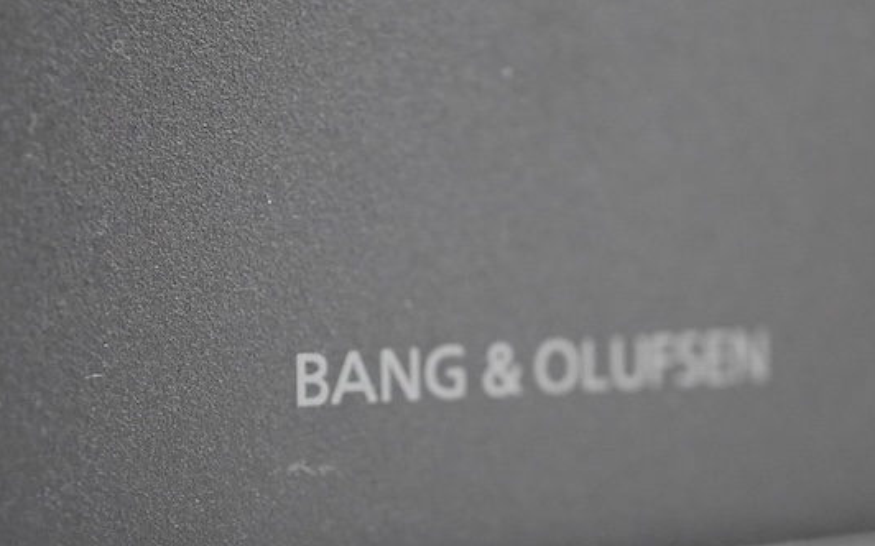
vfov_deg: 13.5
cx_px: 475
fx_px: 2312
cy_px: 258
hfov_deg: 21.4
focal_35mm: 97
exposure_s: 1/200
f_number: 5
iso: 3200
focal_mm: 30
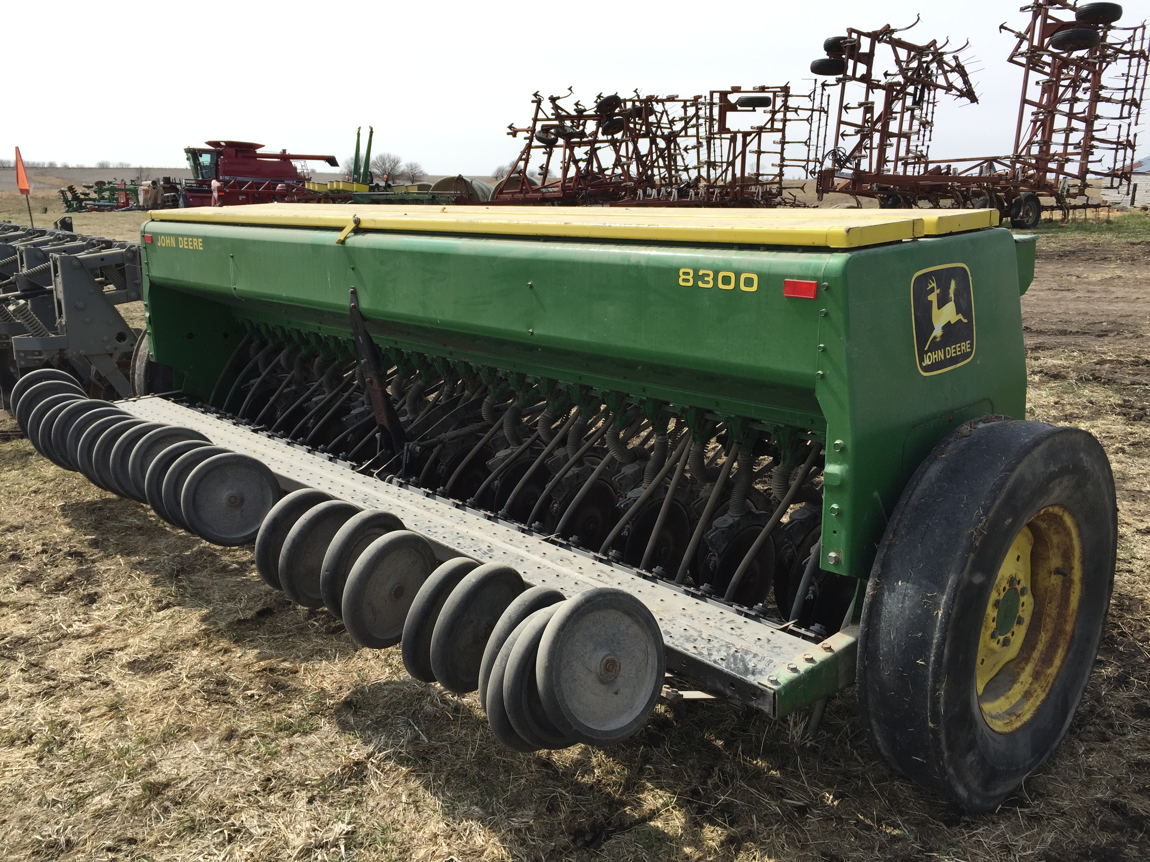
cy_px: 431
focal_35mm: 29
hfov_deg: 61.7
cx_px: 575
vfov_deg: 48.2
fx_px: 963
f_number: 2.2
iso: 32
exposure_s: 1/1522
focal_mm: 4.15
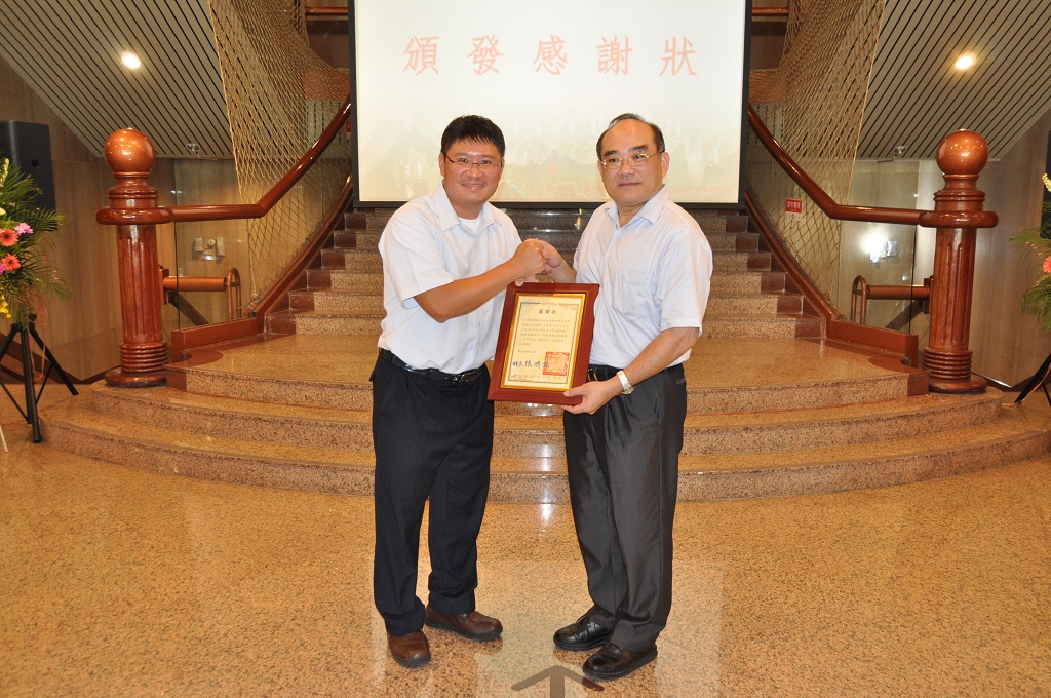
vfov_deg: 43.5
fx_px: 875
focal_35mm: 30
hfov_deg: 62.0
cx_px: 526
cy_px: 349
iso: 500
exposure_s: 1/15
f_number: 4
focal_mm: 20
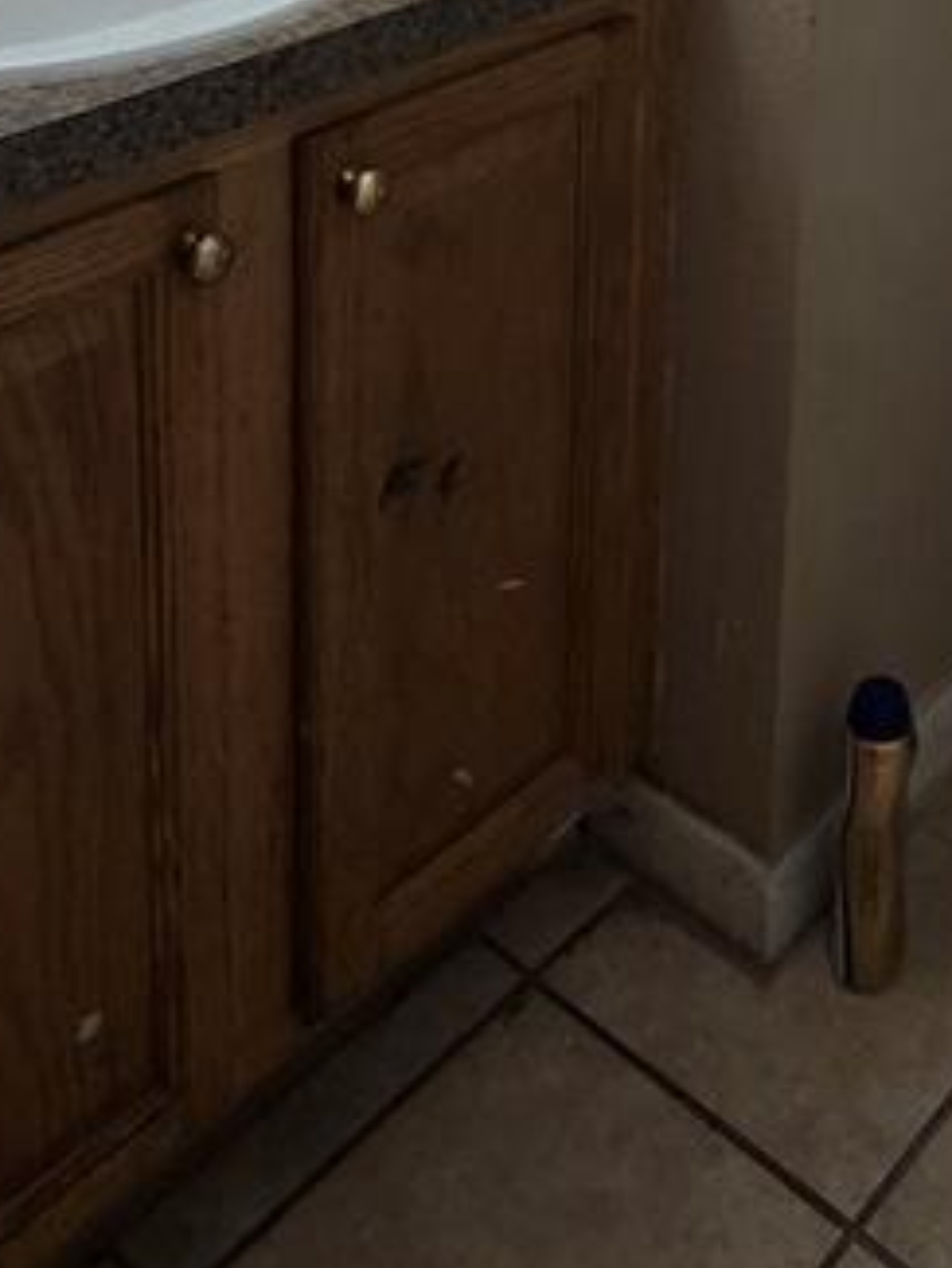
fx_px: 1759
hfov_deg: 28.9
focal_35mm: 48
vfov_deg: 31.4
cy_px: -347
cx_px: 886
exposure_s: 1/60
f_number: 1.9
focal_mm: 2.2
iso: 500
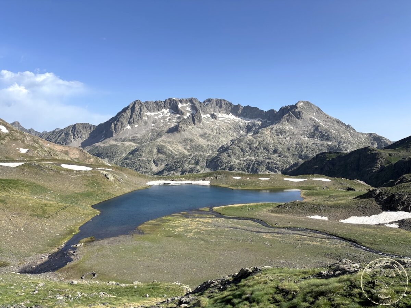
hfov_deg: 67.3
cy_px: 154
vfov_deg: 53.1
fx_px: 309
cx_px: 206
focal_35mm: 26
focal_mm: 5.96
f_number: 1.6
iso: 50
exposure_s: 1/2857
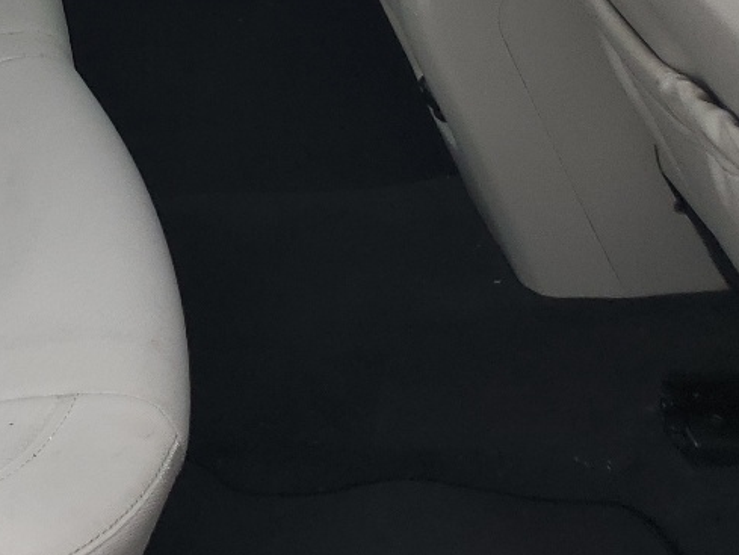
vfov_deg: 16.3
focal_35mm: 85
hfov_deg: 20.2
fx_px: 1815
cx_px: -323
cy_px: -197
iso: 50
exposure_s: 1/400
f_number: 1.5
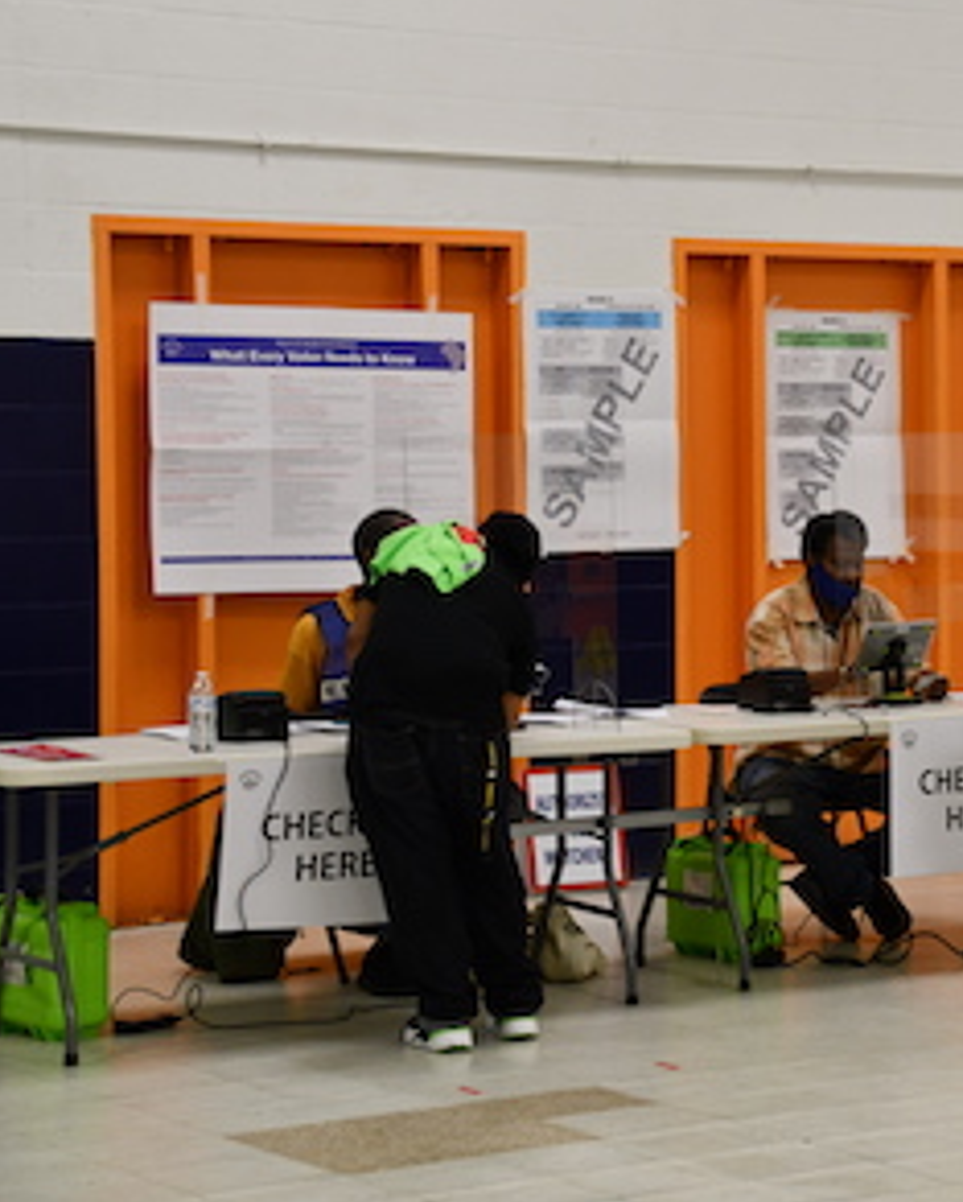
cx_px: 1021
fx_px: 3772
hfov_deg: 14.3
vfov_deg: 18.1
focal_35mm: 106
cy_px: 554
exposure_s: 1/200
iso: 800
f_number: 4.5
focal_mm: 44
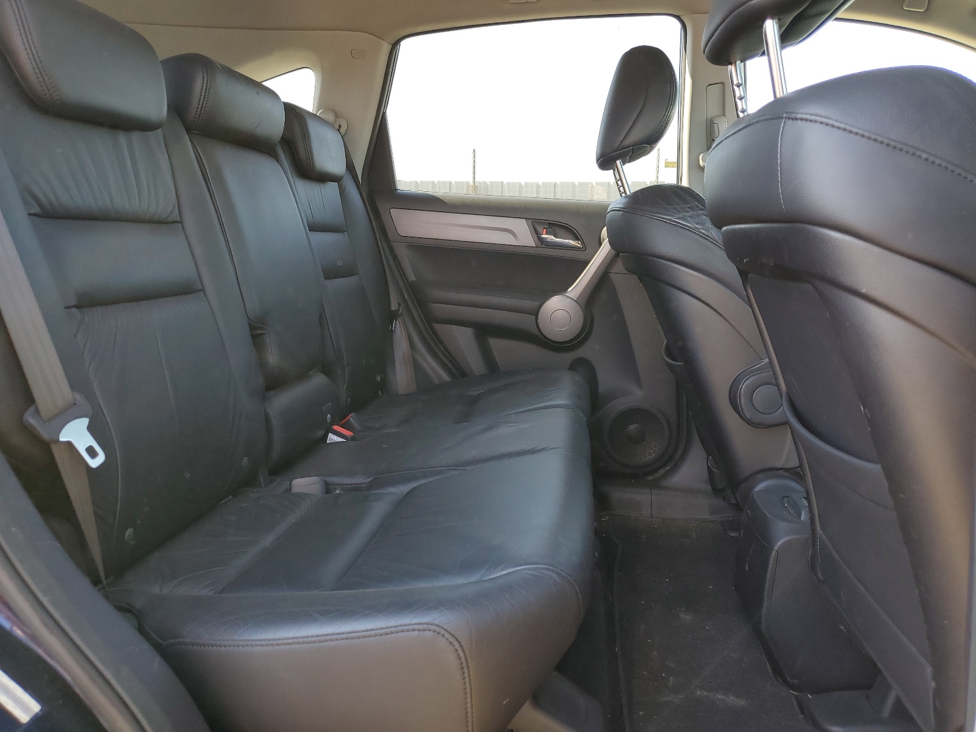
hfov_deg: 67.3
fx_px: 733
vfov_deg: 53.1
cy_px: 366
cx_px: 488
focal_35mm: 26
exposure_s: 1/139
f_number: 1.5
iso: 50
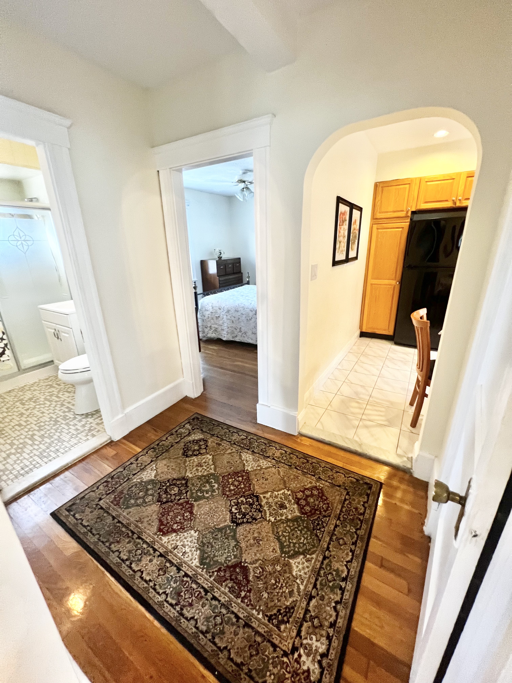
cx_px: 256
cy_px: 342
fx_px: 256
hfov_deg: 89.9
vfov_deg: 106.2
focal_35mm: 13
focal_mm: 1.57
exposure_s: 1/60
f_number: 1.8
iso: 320
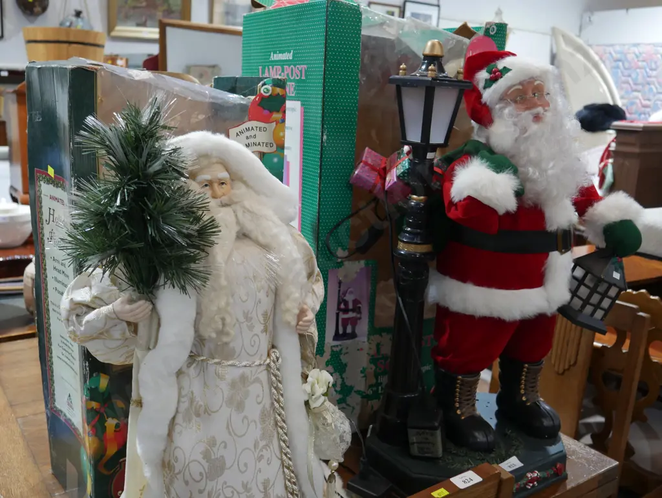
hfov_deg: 51.3
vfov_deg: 39.7
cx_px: 331
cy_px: 249
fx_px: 689
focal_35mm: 36
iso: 800
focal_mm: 18
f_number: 4
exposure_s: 1/60
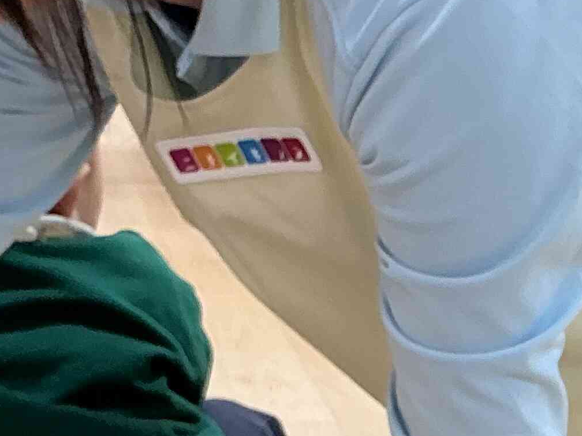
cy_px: 763
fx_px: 1950
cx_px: 863
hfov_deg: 15.7
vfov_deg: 11.9
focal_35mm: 116
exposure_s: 1/60
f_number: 1.8
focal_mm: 3
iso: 40
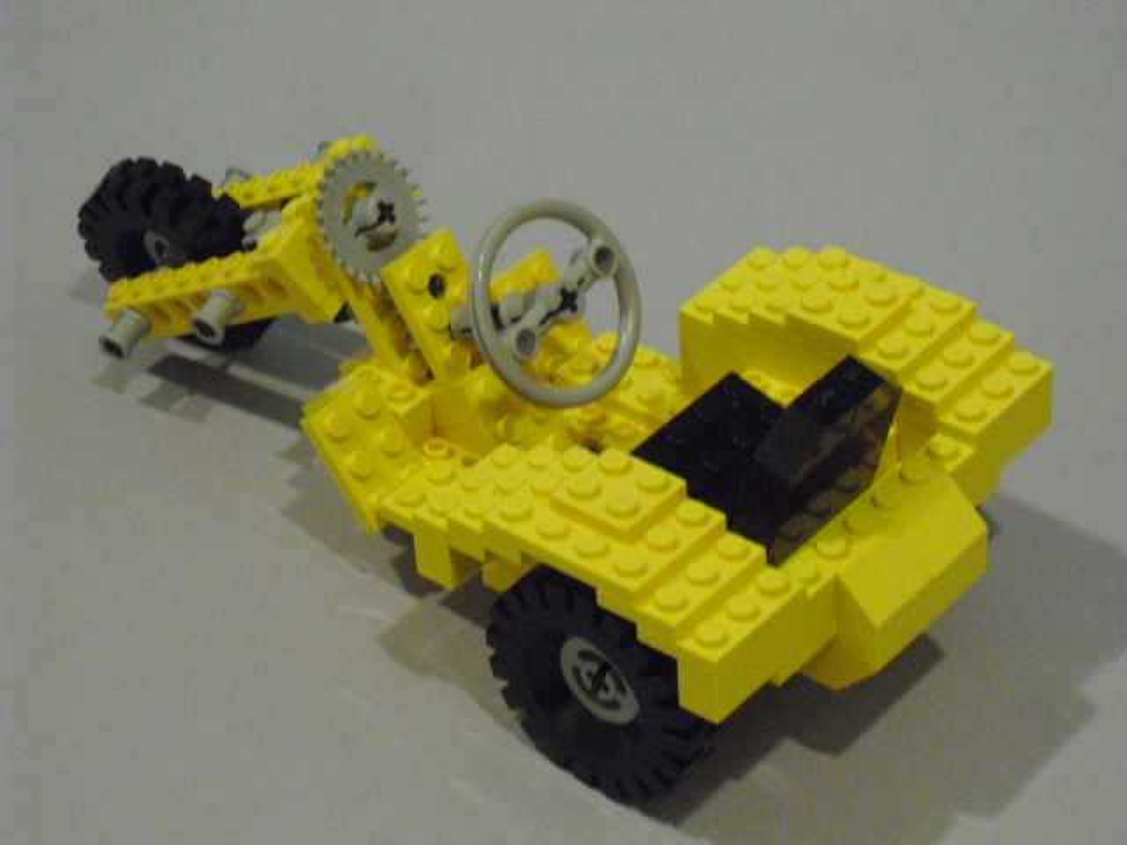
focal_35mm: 107
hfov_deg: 18.4
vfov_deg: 13.8
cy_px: 422
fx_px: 3484
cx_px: 564
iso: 800
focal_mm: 18.9
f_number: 5.6
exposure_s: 1/20
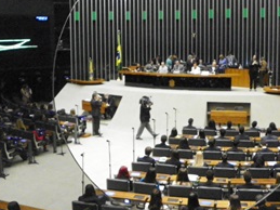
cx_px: 174
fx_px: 364
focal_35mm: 45
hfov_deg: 41.8
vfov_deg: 31.9
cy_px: 73
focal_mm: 4.6
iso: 640
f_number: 2.8
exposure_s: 1/30
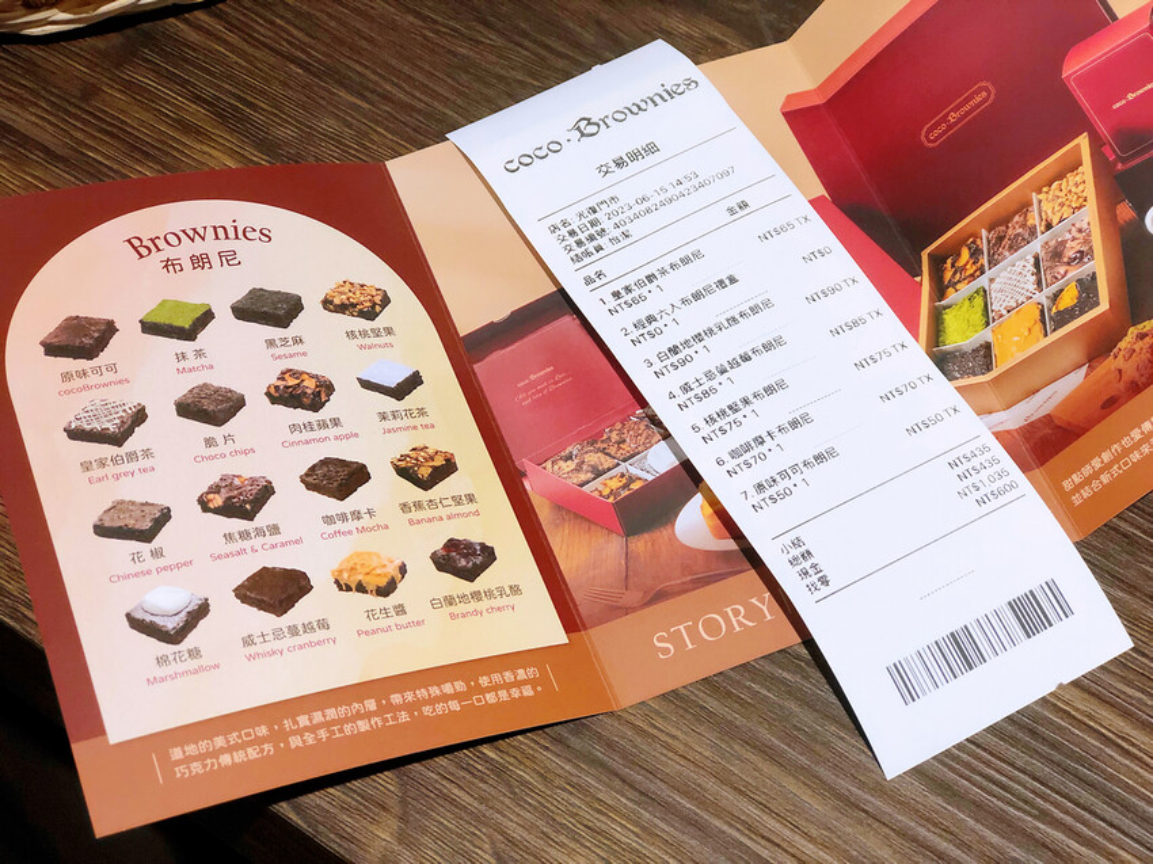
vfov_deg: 25.6
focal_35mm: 57
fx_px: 1898
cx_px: 576
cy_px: 432
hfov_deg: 33.8
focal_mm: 6.6
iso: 100
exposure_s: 1/30
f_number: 2.8
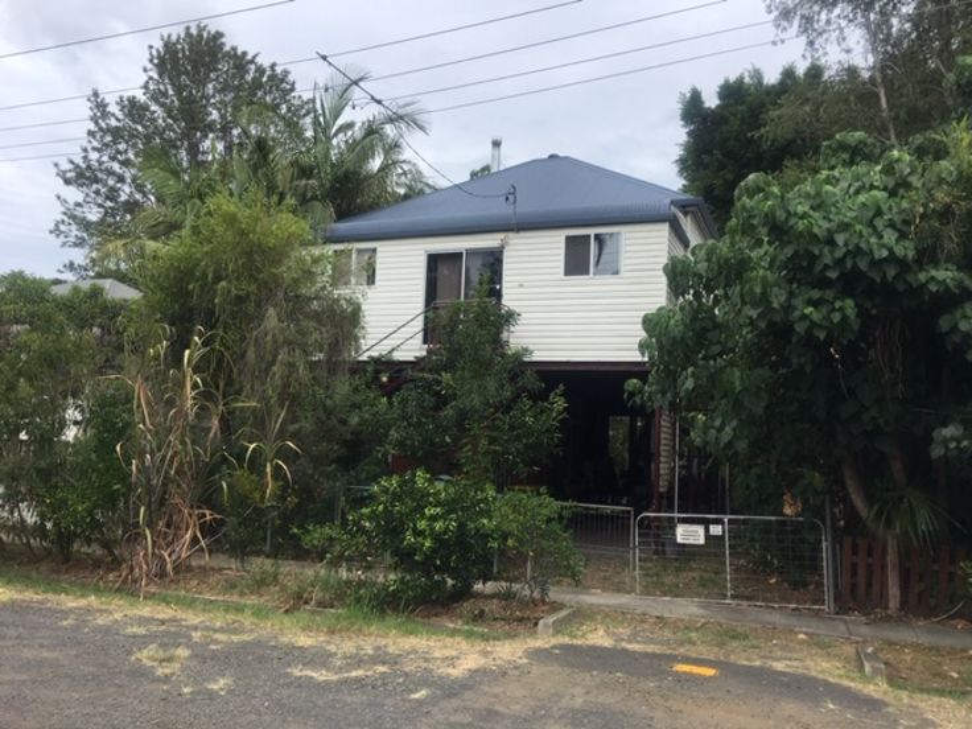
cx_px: 486
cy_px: 364
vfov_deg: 48.2
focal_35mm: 29
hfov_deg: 61.7
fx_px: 814
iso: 25
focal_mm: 4.15
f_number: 2.2
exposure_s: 1/1166
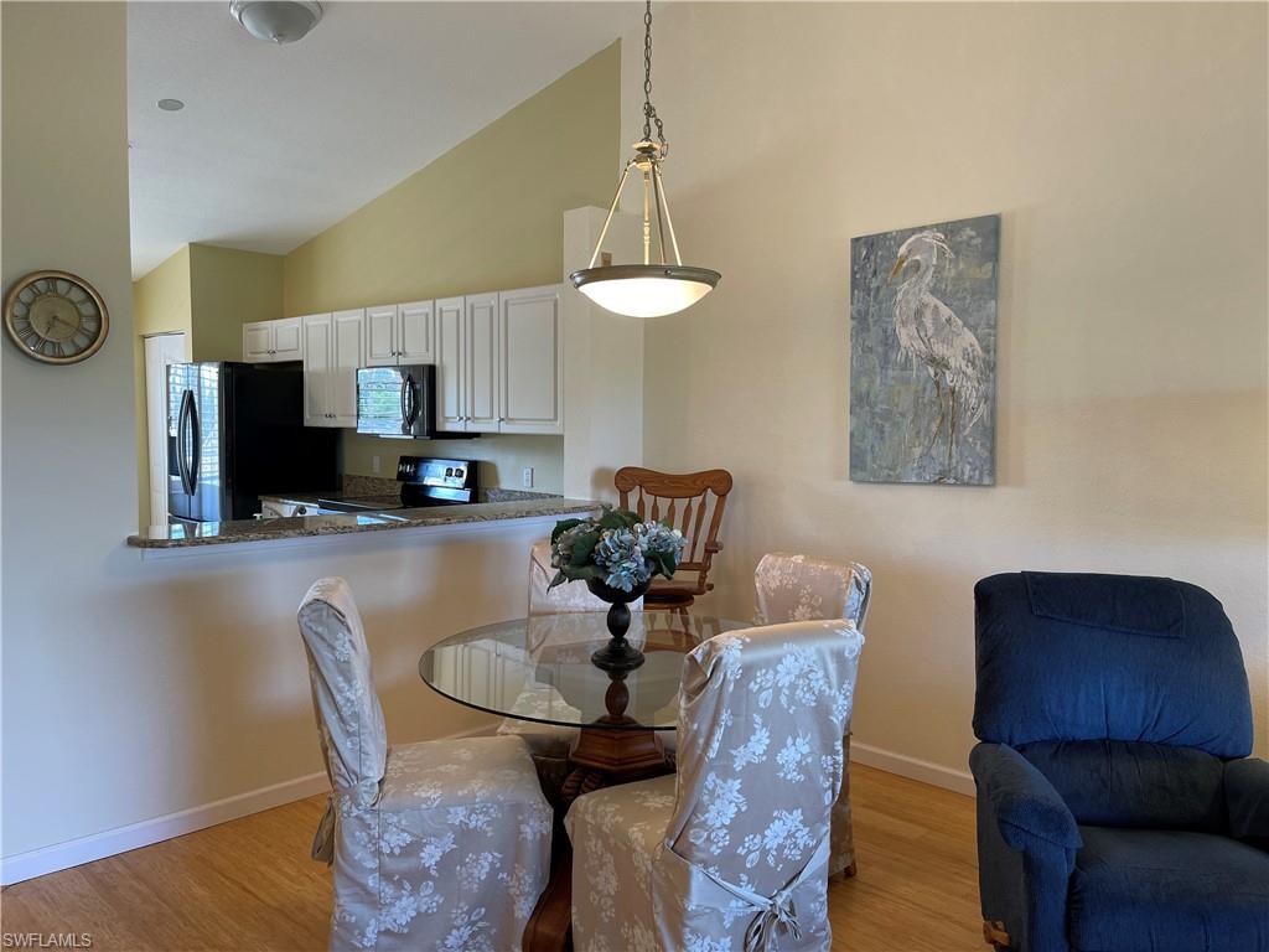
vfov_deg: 53.1
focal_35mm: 26
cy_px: 476
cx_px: 634
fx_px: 953
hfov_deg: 67.3
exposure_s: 1/60
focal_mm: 5.1
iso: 64
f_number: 1.6
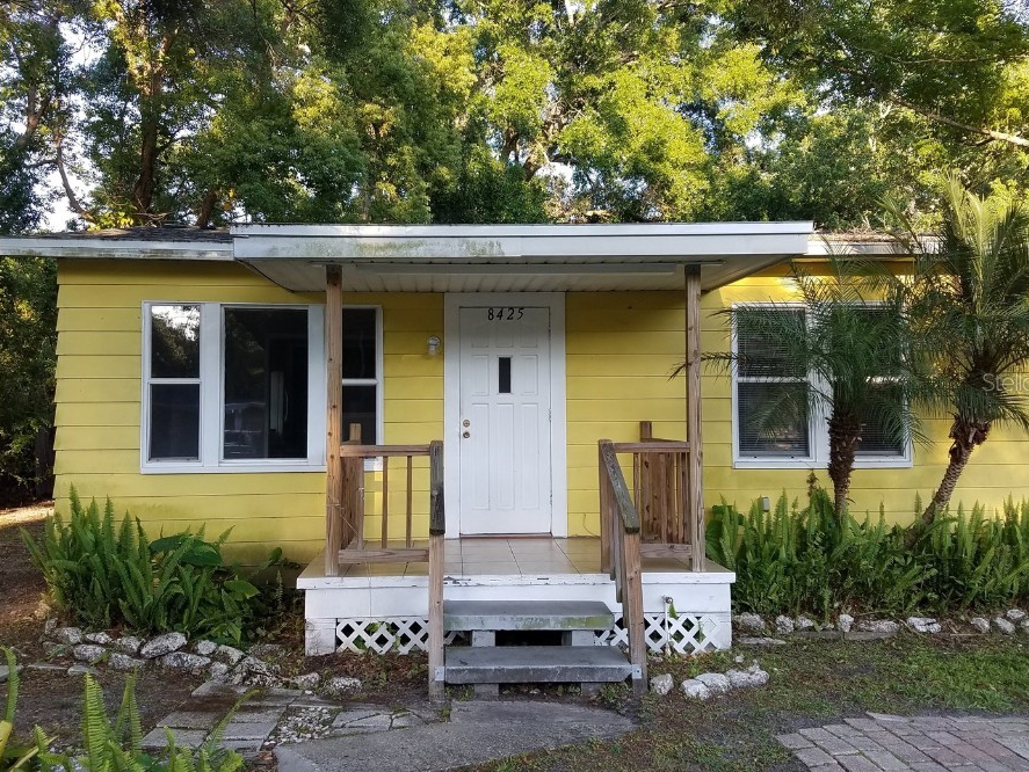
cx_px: 498
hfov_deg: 59.9
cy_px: 381
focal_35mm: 30
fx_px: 892
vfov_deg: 46.8
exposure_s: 1/175
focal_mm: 4.2
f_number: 1.7
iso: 40
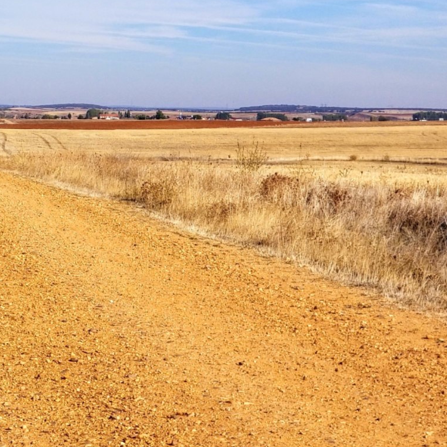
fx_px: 1782
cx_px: -118
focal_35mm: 122
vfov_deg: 14.2
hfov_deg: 13.8
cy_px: 84
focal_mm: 6
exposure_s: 1/1181
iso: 25
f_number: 2.4
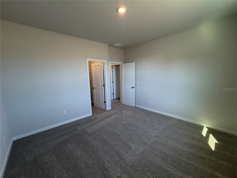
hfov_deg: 102.1
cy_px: 89
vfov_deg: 85.7
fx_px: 96
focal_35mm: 14
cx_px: 118
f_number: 2.2
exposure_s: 1/120
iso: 200
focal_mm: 2.22
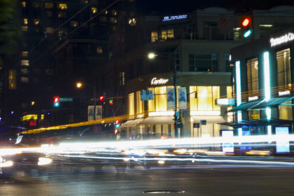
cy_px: 76
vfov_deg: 14.7
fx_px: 761
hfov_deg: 21.8
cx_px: 117
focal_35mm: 93
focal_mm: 67.1
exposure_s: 15
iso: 50
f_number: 22
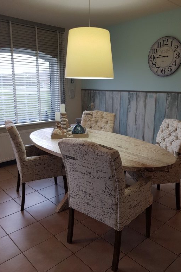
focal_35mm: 28
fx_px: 211
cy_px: 135
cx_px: 101
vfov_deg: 65.5
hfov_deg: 46.3
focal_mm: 4.2
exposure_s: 1/50
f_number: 1.7
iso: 80
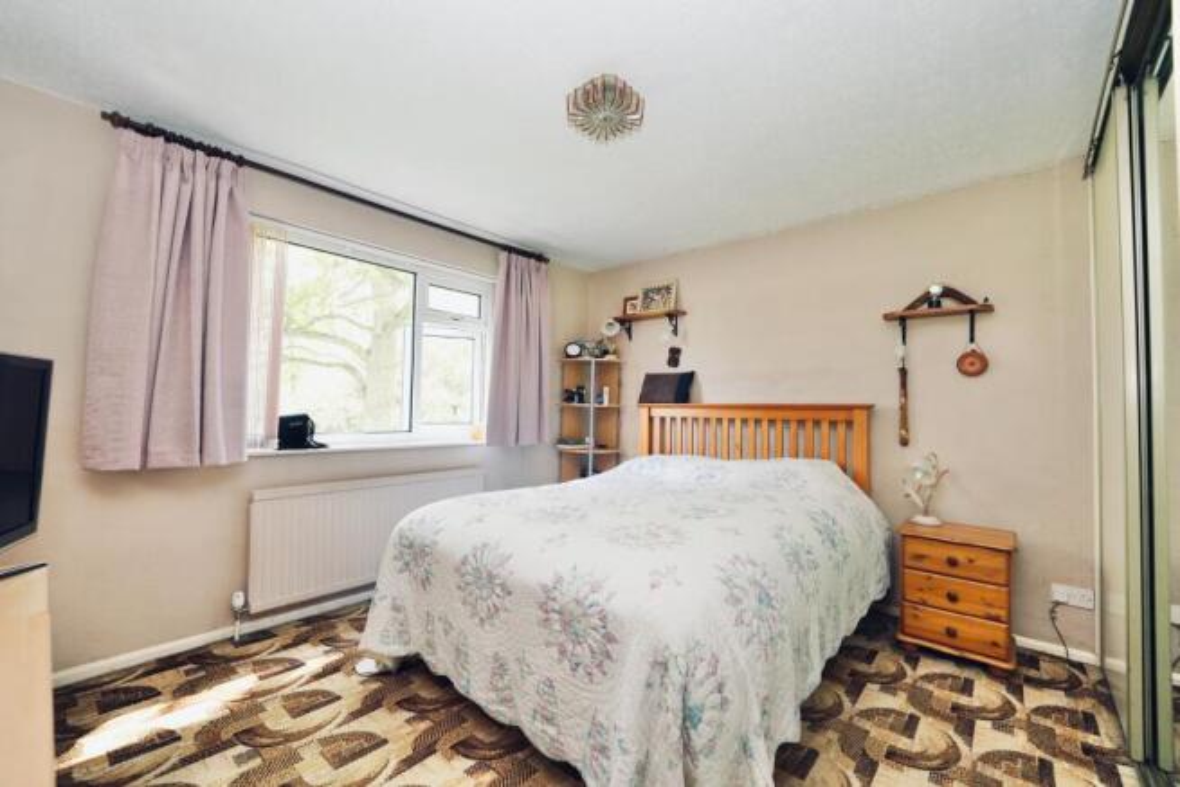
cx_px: 590
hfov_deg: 104.2
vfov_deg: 81.2
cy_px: 394
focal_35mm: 14
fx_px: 459
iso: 1250
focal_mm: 14
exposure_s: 1/160
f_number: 4
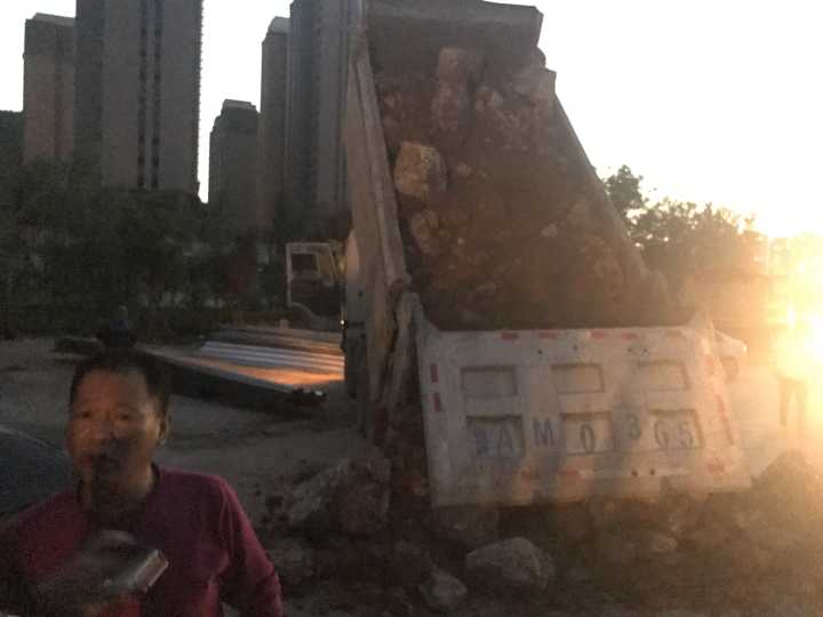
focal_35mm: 28
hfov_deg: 63.4
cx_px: 412
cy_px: 308
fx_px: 666
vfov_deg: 49.7
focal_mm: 3.99
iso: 1600
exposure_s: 1/4
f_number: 1.8
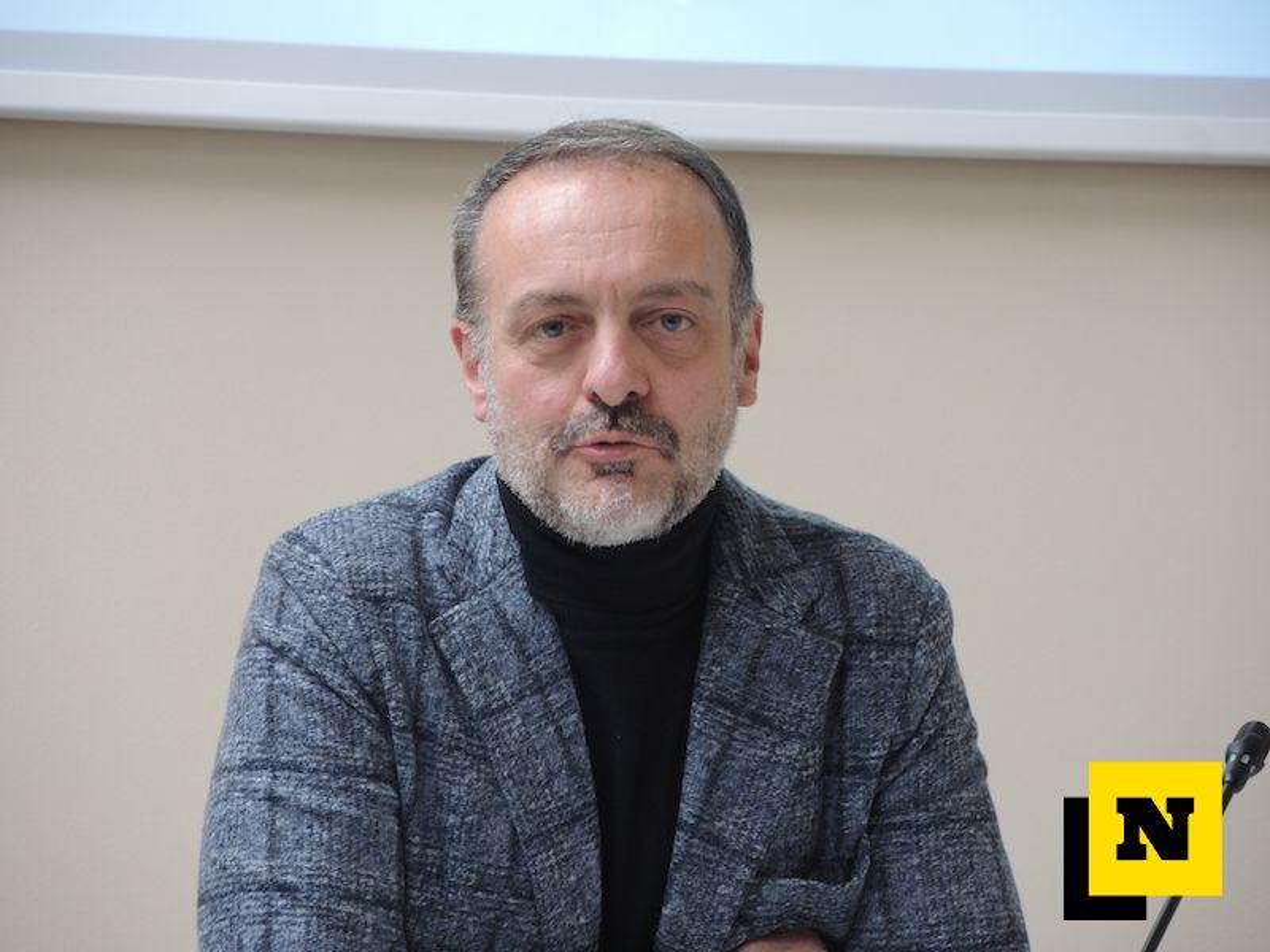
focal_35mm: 200
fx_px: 7338
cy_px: 476
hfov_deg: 9.9
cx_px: 635
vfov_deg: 7.4
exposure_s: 1/50
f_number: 4
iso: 400
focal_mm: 42.8
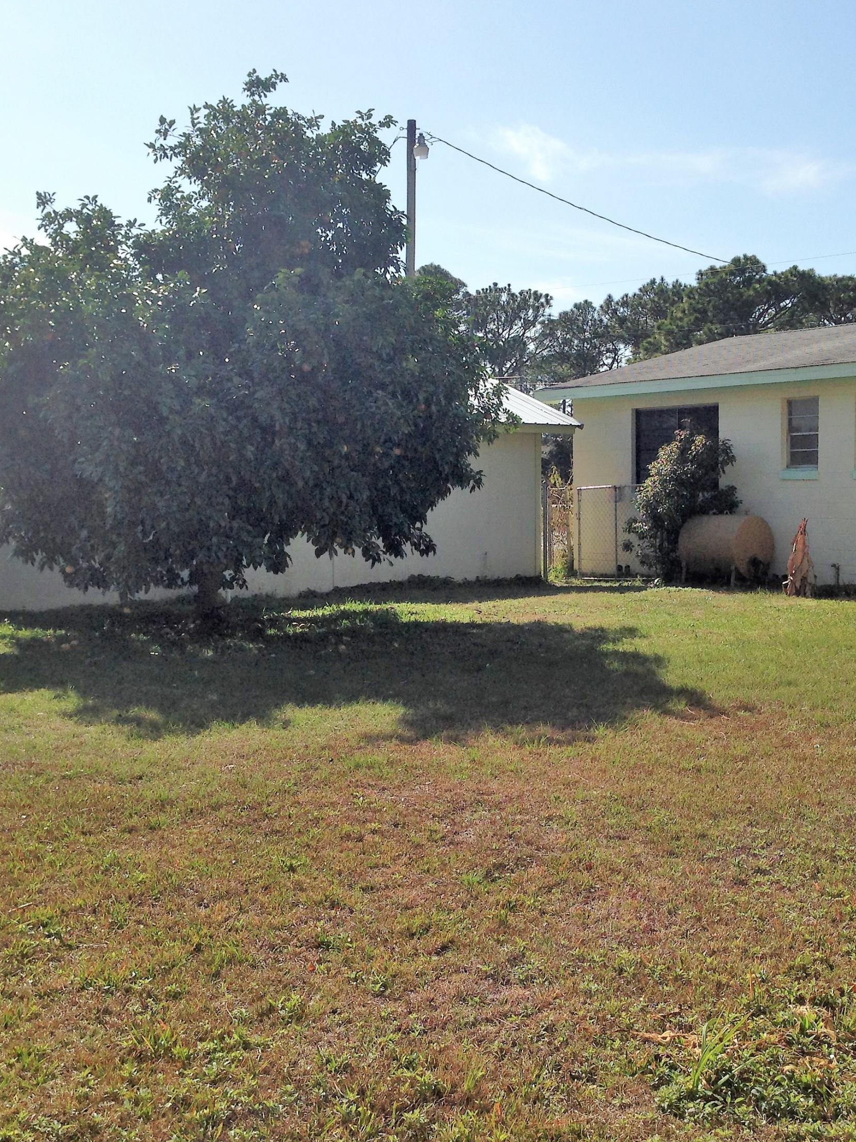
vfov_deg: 42.1
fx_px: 1484
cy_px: 572
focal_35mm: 45
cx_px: 511
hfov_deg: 32.1
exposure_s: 1/2088
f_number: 2.4
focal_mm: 4.12
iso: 50
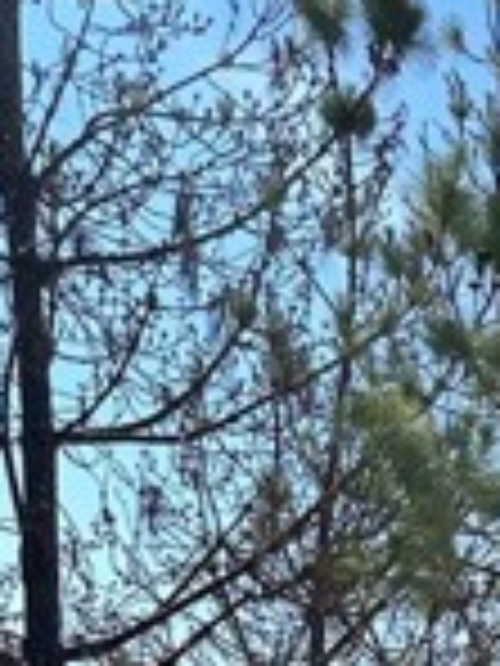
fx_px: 2003
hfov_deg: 12.8
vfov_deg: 14.9
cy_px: 1390
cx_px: 928
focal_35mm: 104
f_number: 1.78
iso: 80
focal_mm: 6.86
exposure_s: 1/3597
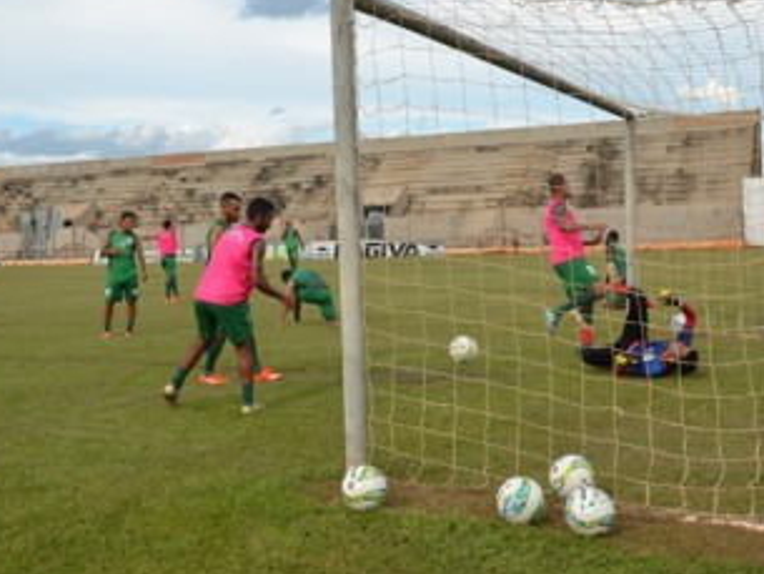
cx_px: 376
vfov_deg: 30.2
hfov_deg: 39.6
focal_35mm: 48
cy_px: 237
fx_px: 1060
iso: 100
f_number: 8
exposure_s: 1/250
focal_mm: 24
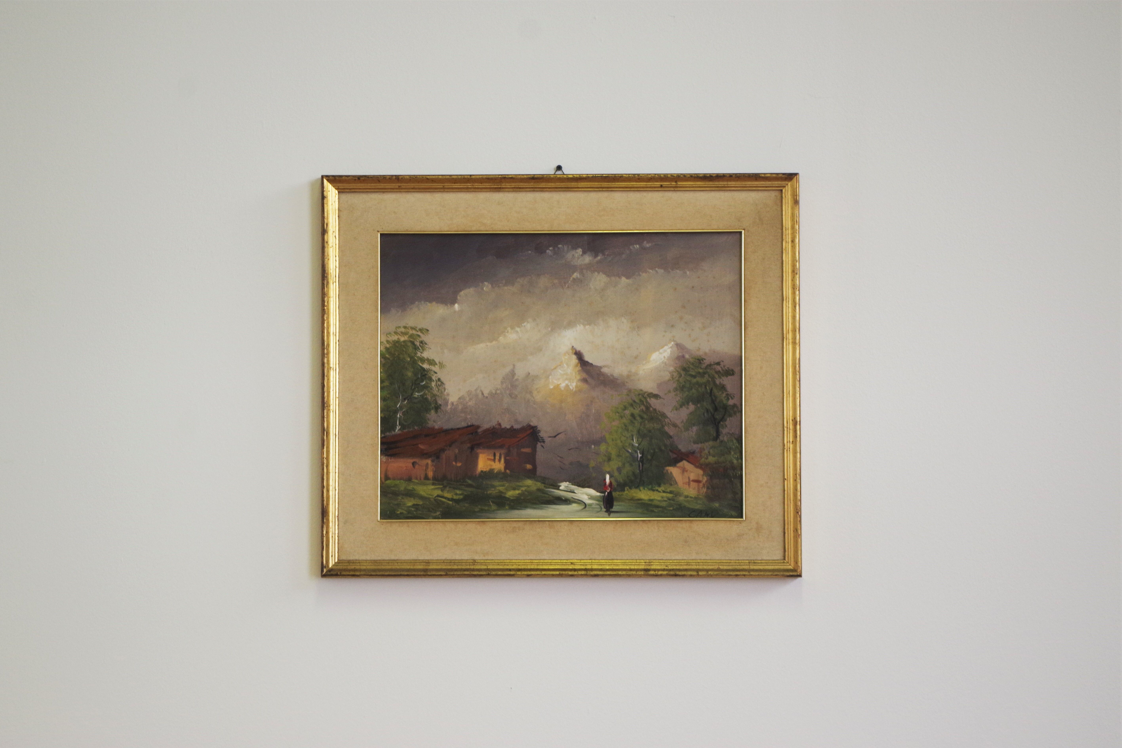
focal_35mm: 72
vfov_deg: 18.9
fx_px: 2244
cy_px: 374
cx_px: 561
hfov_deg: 28.1
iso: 400
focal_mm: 47.5
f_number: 5.6
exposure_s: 1/100
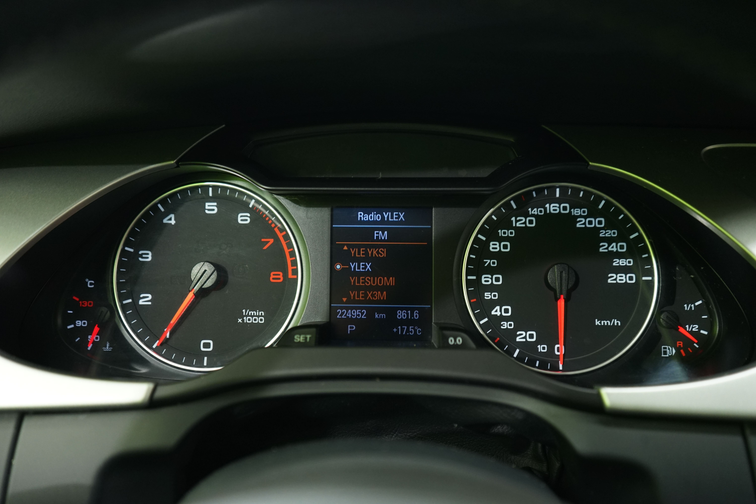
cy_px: 252
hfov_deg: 60.3
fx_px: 651
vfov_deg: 42.3
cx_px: 378
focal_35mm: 31
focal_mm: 31
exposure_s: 1/15
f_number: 4
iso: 1000
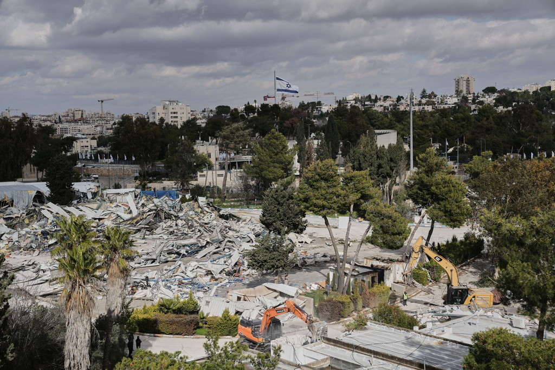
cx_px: 278
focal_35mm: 52
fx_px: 802
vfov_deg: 26.0
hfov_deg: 38.2
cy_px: 185
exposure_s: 1/2500
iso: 160
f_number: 4
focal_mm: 52
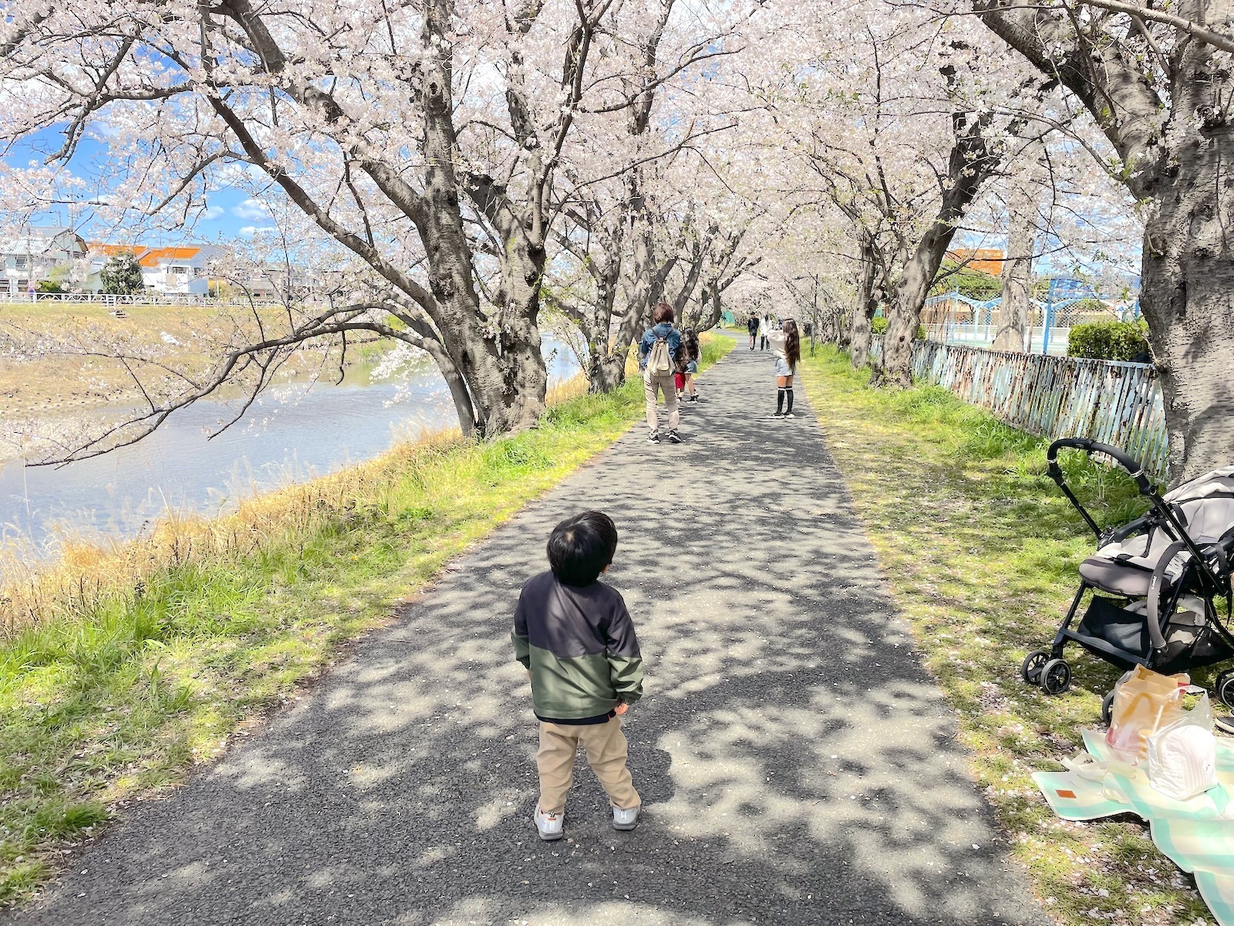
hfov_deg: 67.3
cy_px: 463
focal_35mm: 26
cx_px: 617
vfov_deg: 53.1
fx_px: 927
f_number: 1.6
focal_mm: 4.2
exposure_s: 1/1642
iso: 32
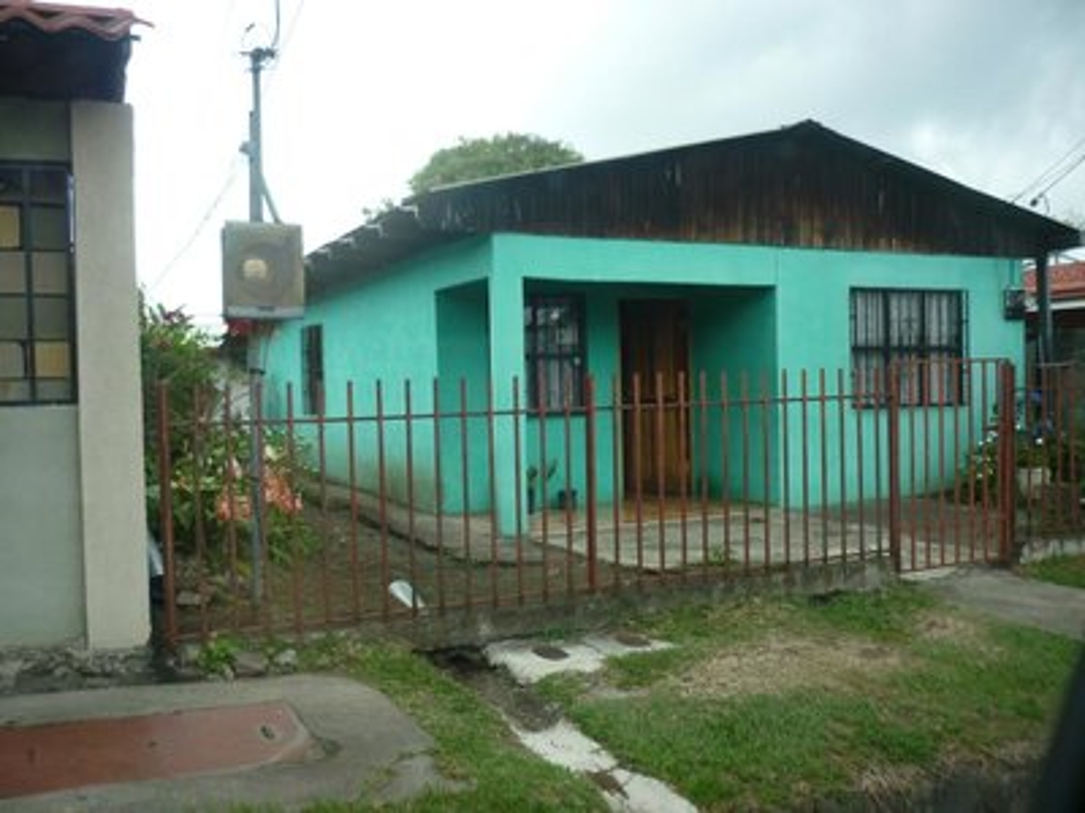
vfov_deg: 42.9
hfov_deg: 55.4
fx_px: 1034
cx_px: 542
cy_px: 406
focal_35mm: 33
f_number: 2.8
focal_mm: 5.5
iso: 80
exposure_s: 1/50
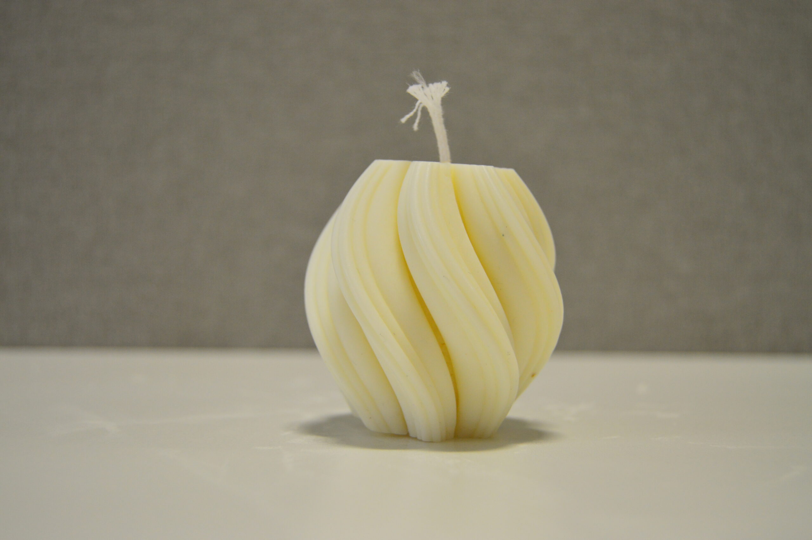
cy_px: 270
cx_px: 406
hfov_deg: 43.6
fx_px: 1014
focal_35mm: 45
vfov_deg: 29.8
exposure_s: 1/50
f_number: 4.2
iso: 800
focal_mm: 30
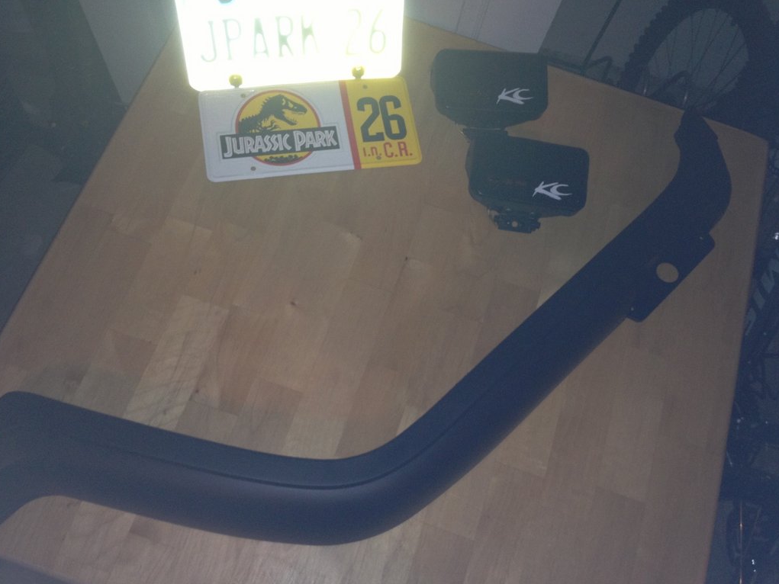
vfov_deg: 39.7
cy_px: 299
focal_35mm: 36
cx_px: 394
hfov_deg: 51.3
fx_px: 810
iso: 100
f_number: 2.4
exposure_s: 1/16
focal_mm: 4.28
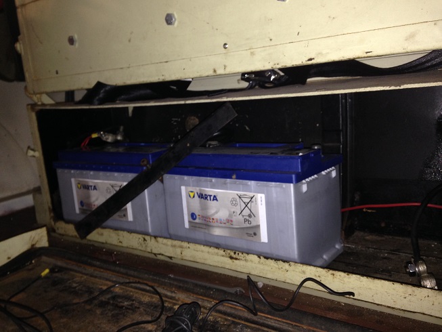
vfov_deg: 43.0
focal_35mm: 33
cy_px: 166
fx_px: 421
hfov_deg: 55.3
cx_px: 221
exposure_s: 1/16
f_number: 2.4
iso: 100
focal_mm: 4.12
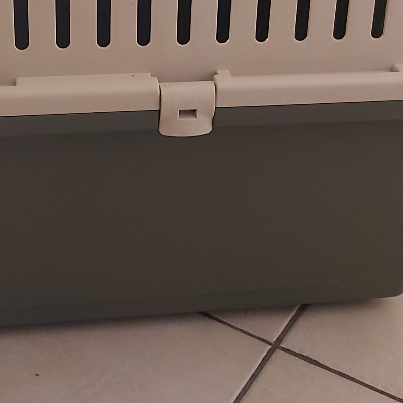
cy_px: 53
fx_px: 790
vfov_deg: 27.7
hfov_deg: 28.3
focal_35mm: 60
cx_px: 115
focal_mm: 3.92
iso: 640
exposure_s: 1/20
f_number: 1.7
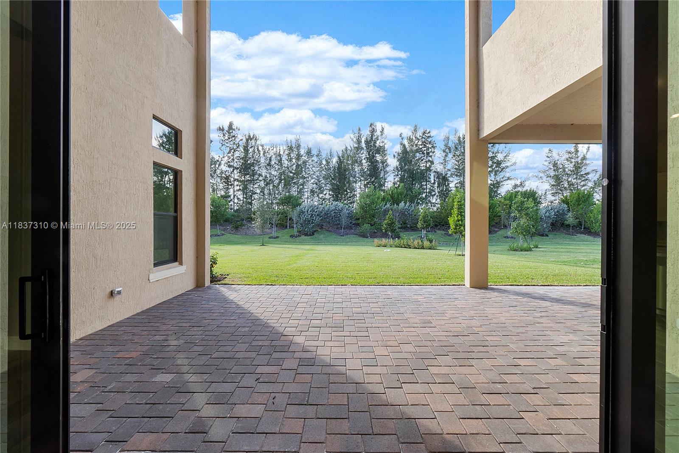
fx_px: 283
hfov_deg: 100.4
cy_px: 226
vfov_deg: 77.3
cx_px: 340
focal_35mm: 15
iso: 160
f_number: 11
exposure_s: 1/60
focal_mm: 10
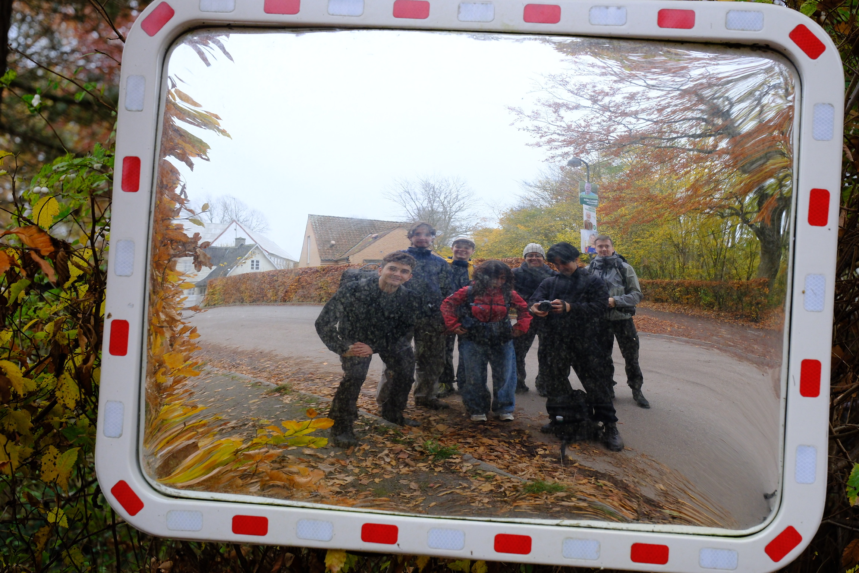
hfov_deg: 27.0
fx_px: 1789
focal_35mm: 75
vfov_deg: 18.2
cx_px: 430
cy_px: 286
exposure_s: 1/150
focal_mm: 50
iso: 1000
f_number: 4.8
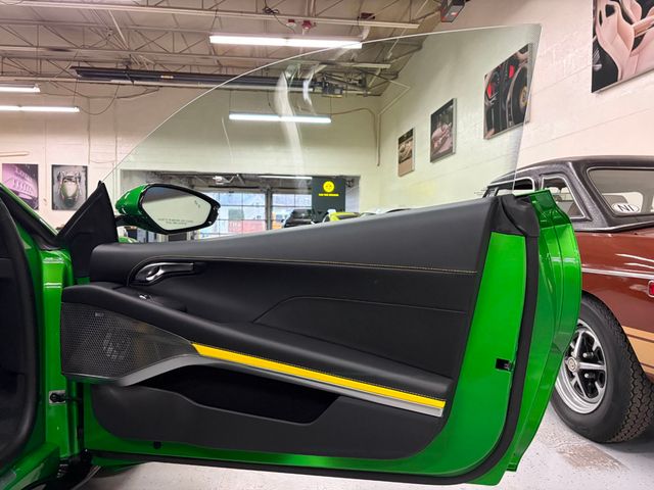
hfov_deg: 67.3
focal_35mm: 26
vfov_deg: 53.1
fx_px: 491
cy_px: 245
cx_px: 327
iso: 400
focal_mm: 5.96
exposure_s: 1/60
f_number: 1.6
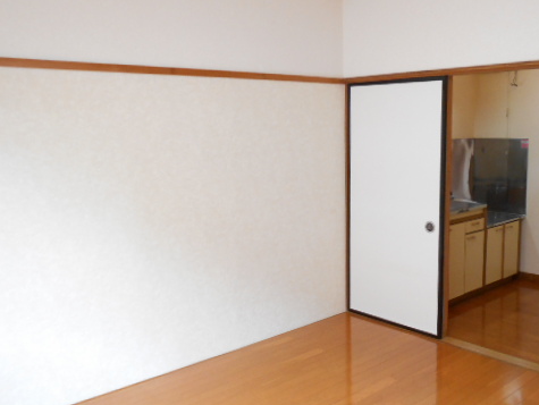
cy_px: 199
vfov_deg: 40.7
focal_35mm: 35
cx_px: 309
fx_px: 545
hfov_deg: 52.4
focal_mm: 4.6
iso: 280
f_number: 3.2
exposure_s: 1/30
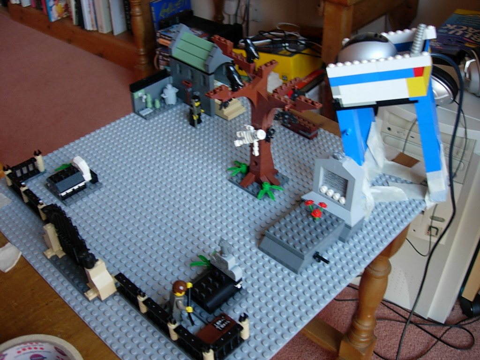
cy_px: 180
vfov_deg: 37.7
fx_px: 527
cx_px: 240
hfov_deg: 49.0
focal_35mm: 38
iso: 64
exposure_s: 1/17.9
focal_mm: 7.8
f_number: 2.8
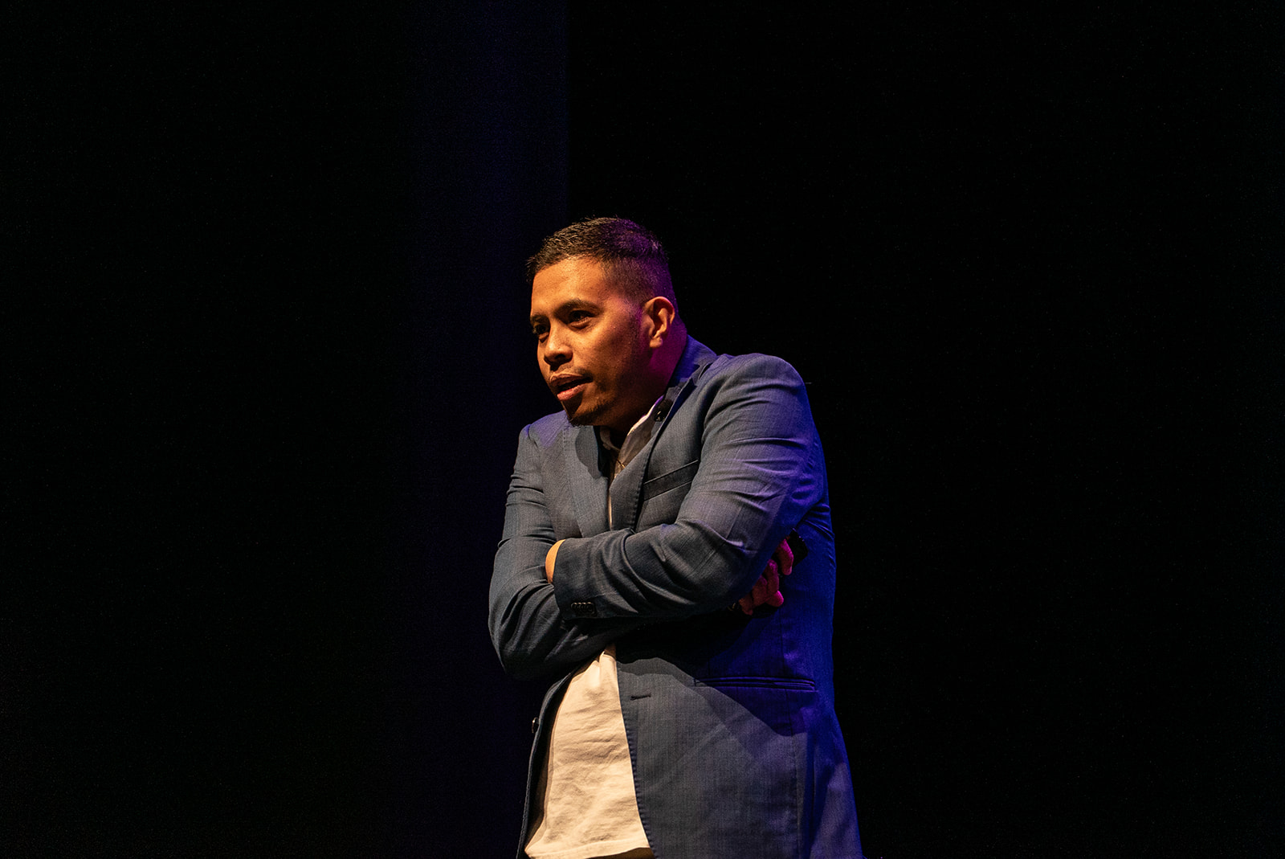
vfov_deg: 4.6
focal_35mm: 300
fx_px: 10715
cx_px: 642
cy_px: 430
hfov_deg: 6.9
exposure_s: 1/160
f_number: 5.6
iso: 3200
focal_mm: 300
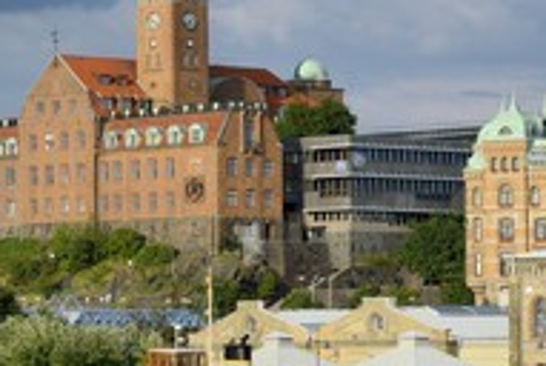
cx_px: -23
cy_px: 172
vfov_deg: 6.2
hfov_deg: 9.1
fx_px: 3403
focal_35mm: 224
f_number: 9
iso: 200
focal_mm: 102
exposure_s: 1/400
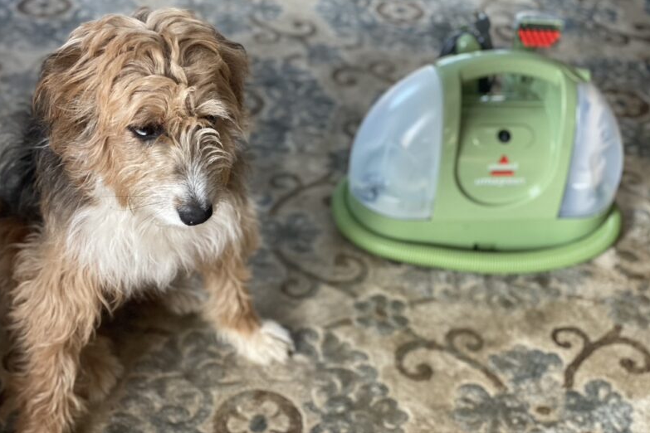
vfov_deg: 24.2
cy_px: 183
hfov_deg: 35.6
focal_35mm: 56
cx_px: 332
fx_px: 1011
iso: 250
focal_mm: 6
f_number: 2
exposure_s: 1/102
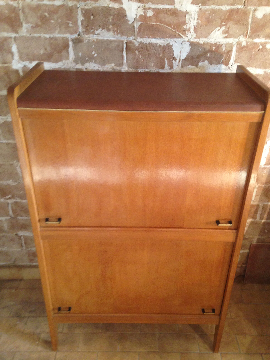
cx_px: 137
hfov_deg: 41.8
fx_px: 354
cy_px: 184
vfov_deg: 54.0
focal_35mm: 34
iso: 200
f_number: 2.4
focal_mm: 4.12
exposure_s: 1/20
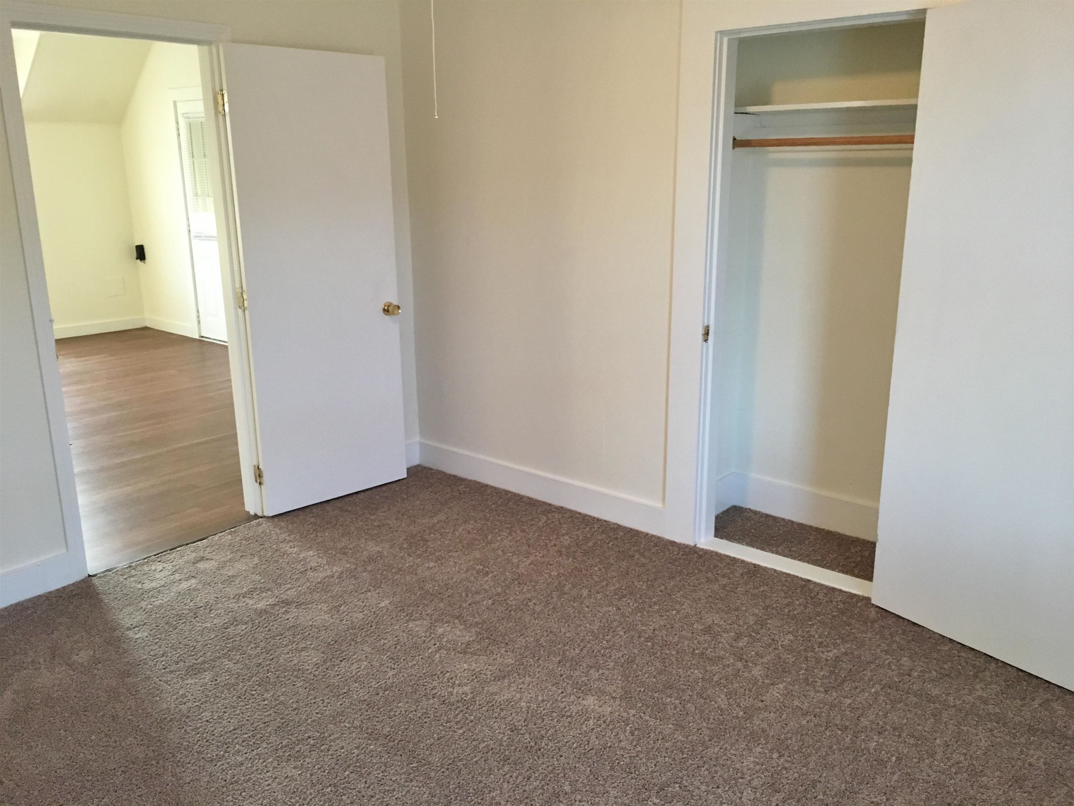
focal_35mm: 29
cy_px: 403
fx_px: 900
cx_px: 537
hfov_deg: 61.7
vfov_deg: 48.2
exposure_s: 1/30
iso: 160
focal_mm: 4.15
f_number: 2.2
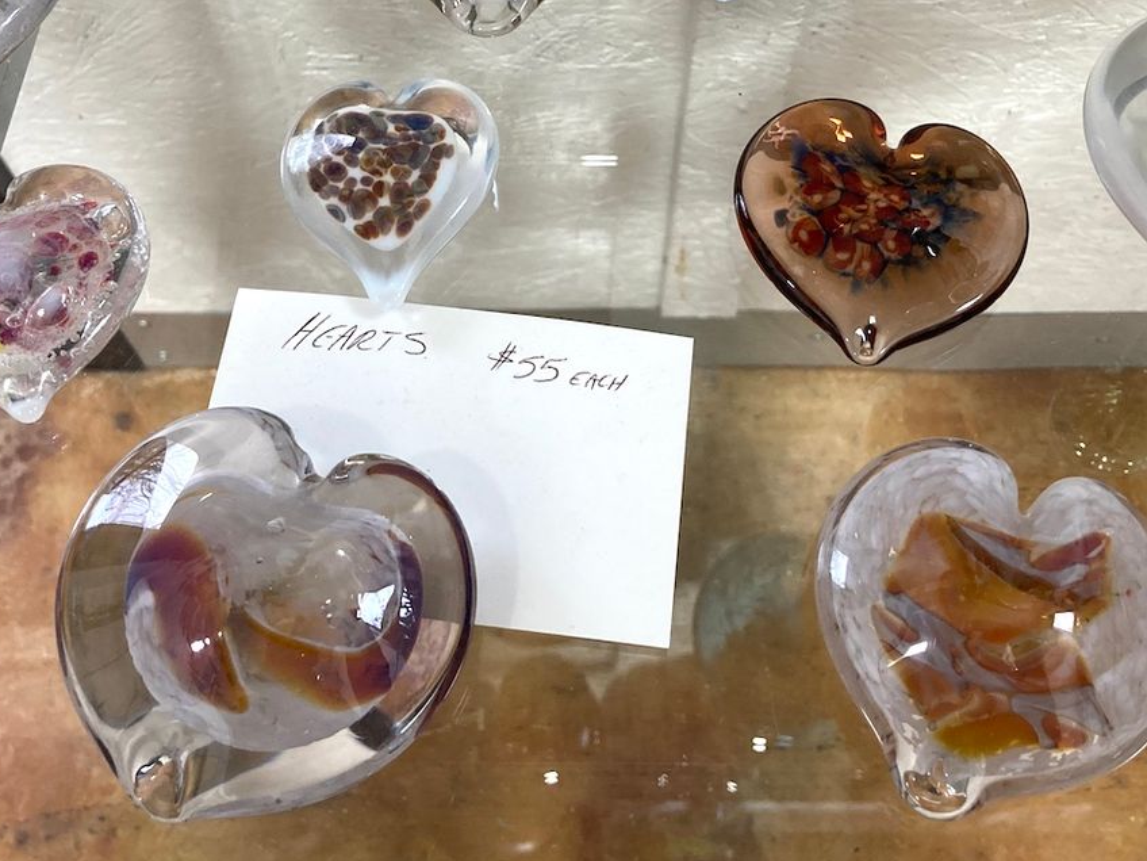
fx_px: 1458
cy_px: 199
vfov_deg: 32.2
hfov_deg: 42.9
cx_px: 578
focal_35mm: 44
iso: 125
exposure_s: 1/60
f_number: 1.8
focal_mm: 3.99
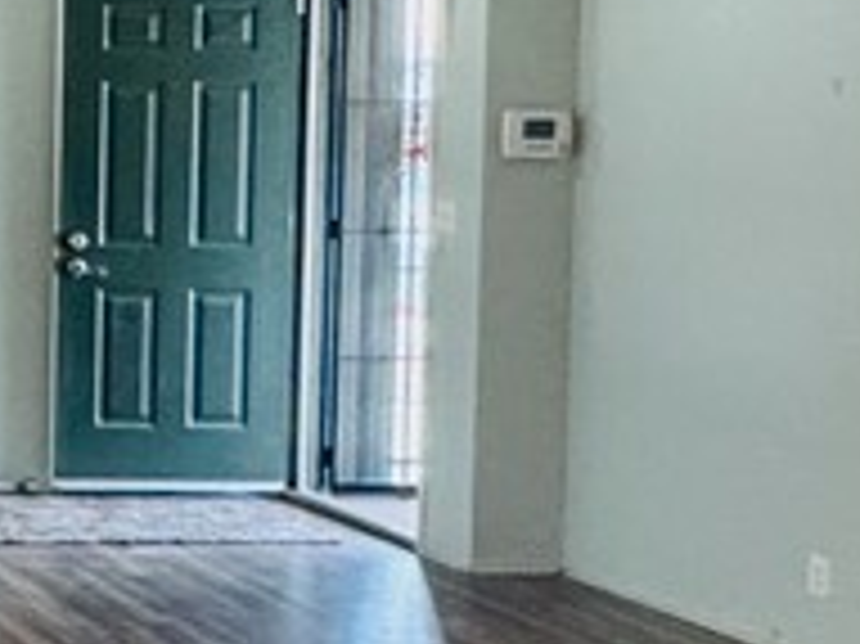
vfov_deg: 19.6
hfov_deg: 20.1
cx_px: -617
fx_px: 1862
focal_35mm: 75
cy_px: 216
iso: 500
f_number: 2.2
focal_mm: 2.22
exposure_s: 1/60
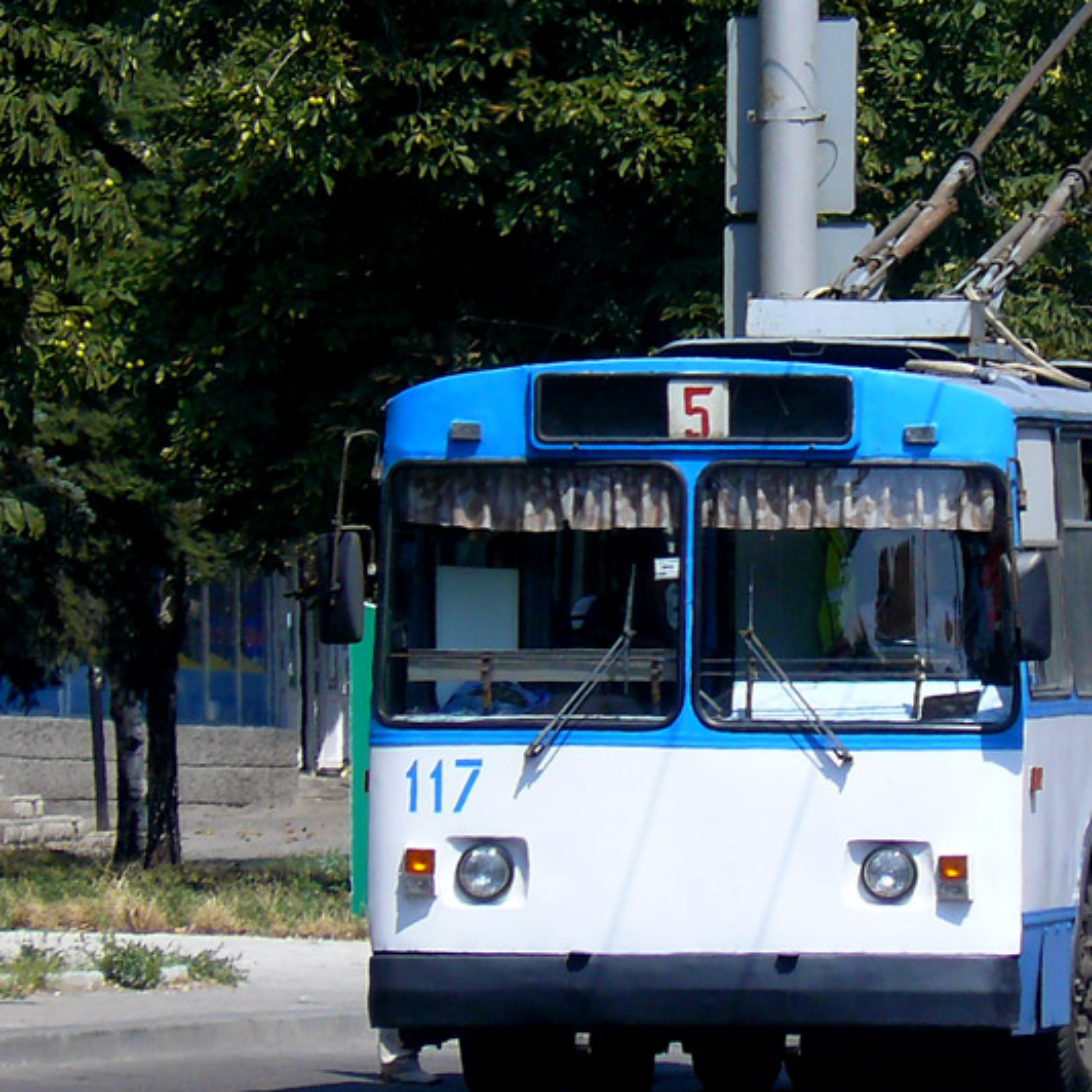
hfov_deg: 3.3
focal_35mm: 536
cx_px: 948
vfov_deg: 3.3
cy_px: 384
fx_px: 19130
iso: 100
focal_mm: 52.5
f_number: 5.6
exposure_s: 1/320
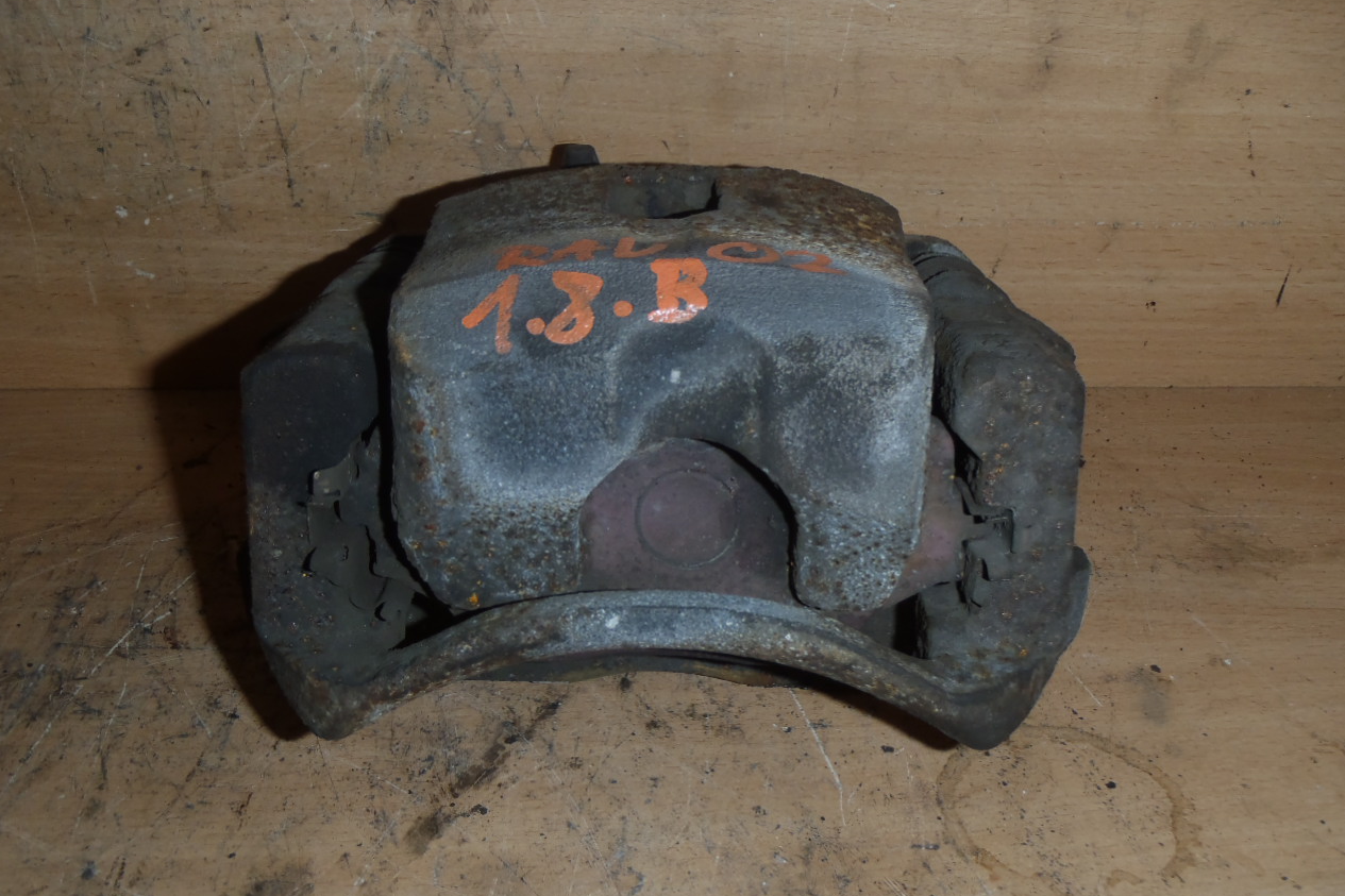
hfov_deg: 48.5
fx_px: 1494
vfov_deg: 33.4
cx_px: 672
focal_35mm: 40
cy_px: 494
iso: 100
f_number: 4.6
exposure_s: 1/40
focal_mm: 6.83
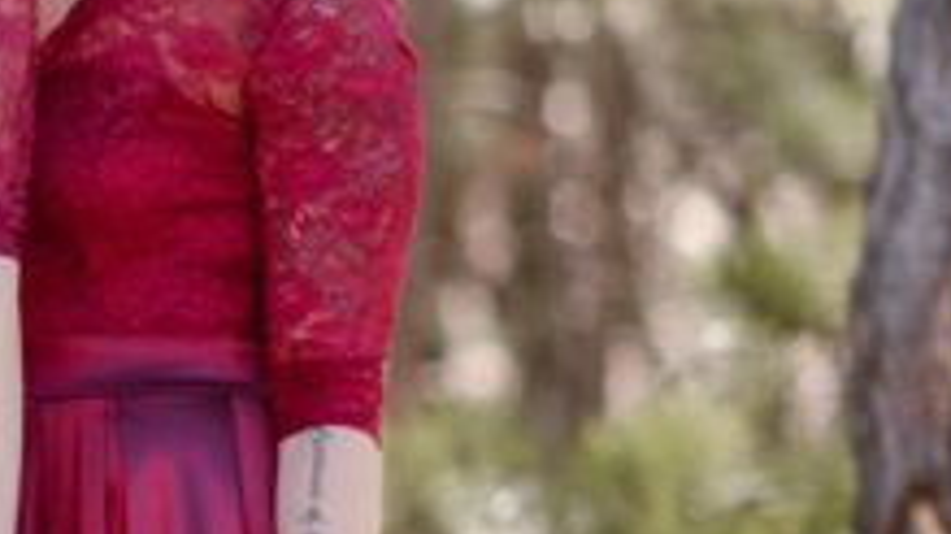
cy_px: 313
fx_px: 10486
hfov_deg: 5.2
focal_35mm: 416
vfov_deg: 2.9
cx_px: -426
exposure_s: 1/1000
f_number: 1.8
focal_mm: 85
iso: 200
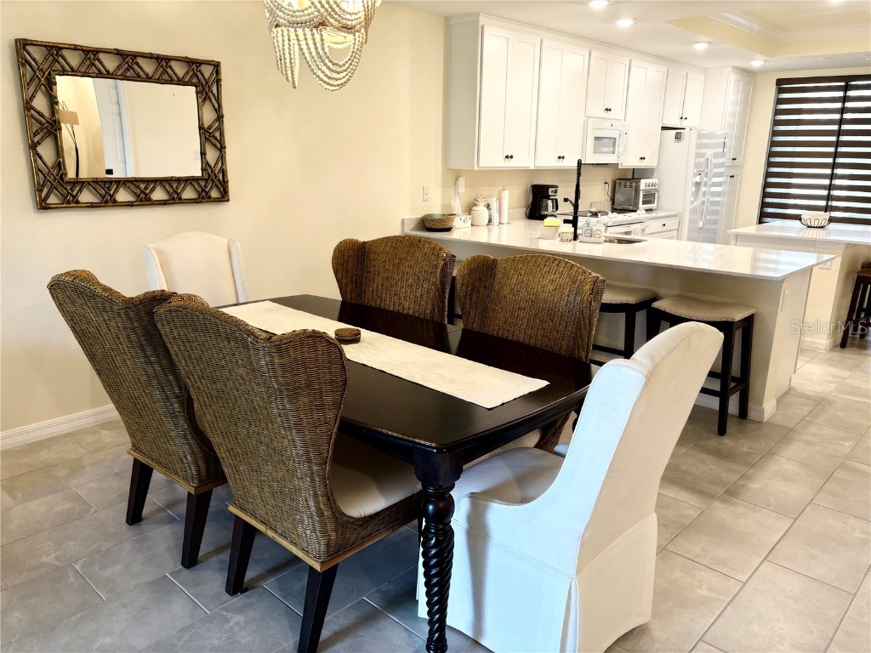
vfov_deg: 53.1
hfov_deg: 67.3
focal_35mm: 26
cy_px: 326
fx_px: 654
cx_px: 436
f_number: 1.6
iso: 100
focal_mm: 5.96
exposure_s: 1/60
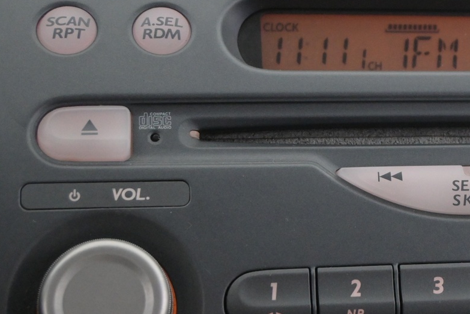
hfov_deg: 22.0
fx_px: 1175
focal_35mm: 90
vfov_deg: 15.2
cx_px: 444
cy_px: 134
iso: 3200
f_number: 4.8
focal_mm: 29
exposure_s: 1/50
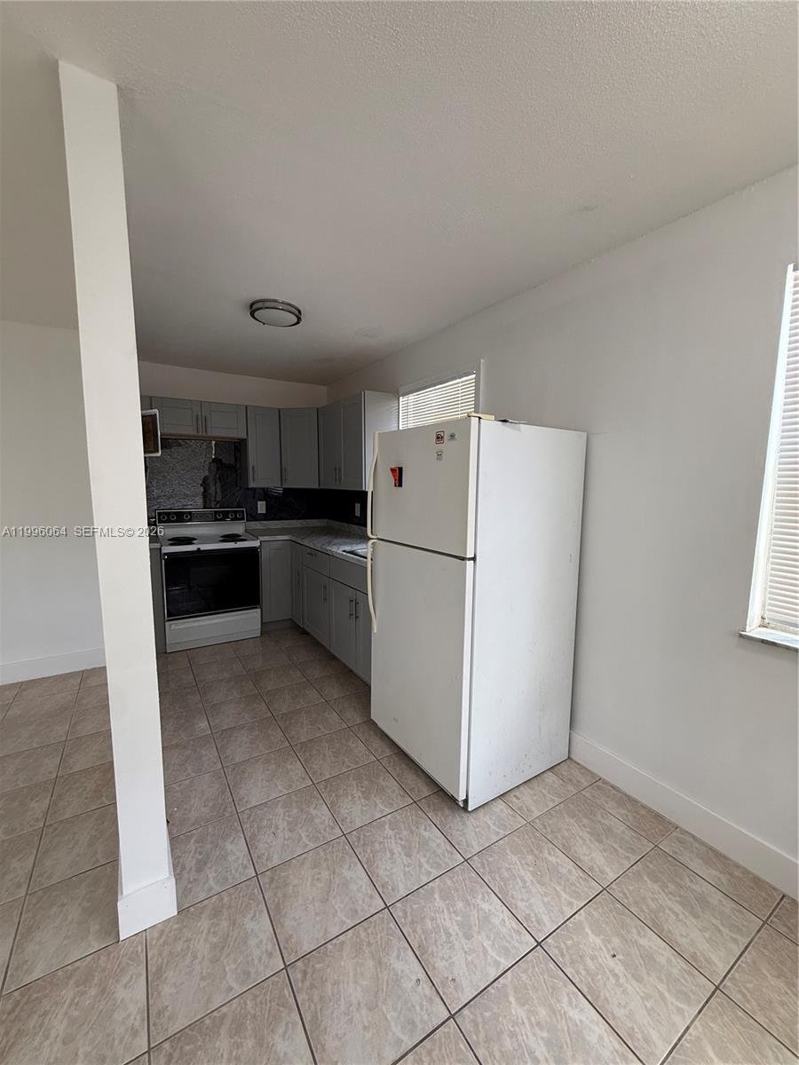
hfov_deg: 85.7
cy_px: 532
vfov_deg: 102.1
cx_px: 400
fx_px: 431
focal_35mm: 14
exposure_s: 1/120
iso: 160
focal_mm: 2.22
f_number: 2.2
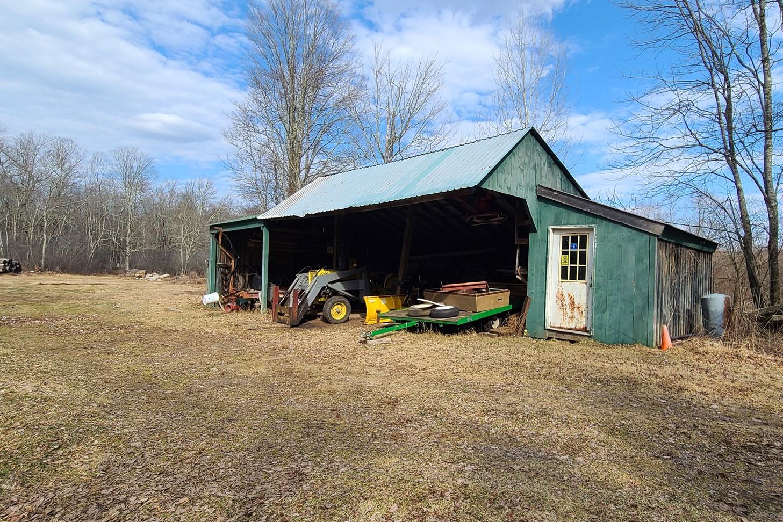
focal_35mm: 19
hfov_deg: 86.5
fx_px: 413
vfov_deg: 64.6
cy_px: 269
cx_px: 439
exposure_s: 1/1064
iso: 50
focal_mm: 2.2
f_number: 2.2
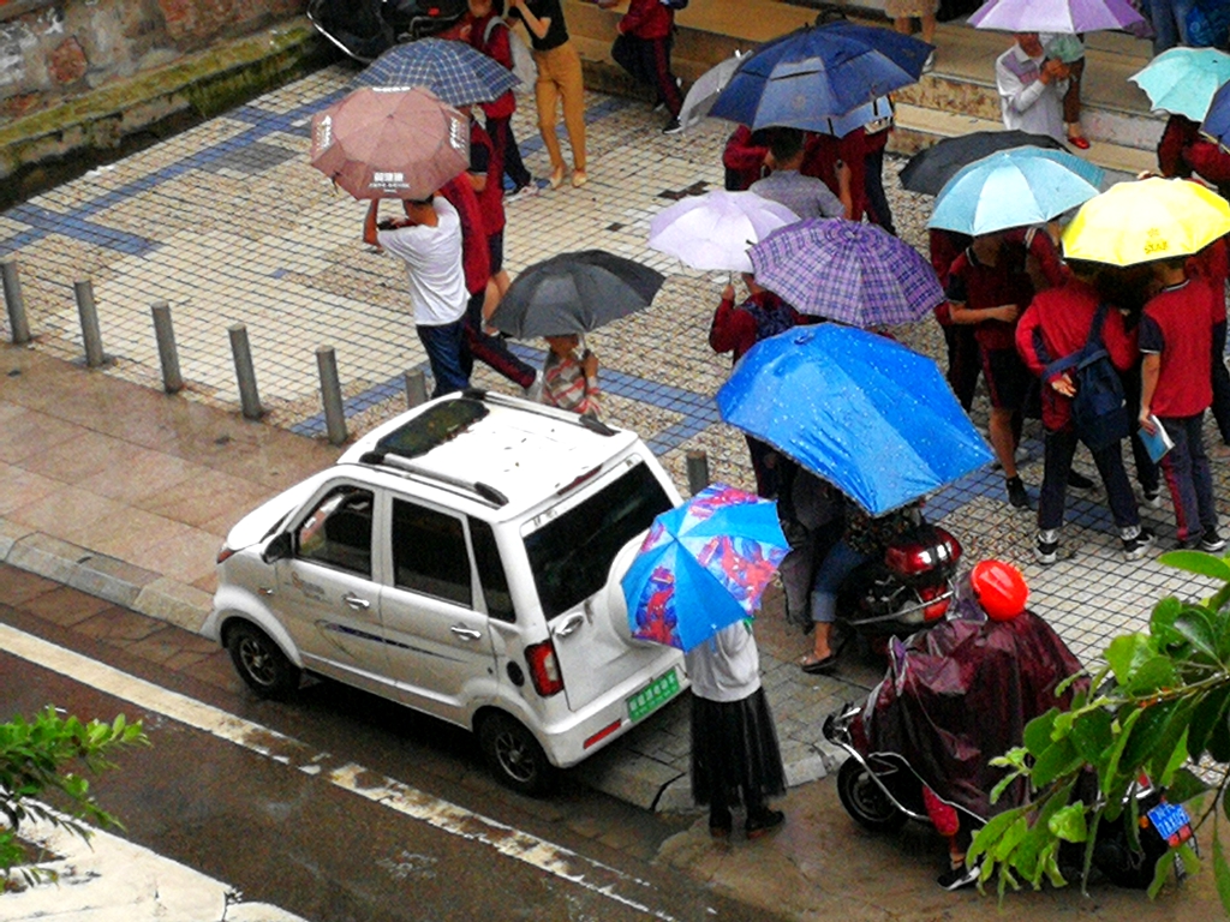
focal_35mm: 114
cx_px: 615
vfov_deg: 13.0
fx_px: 4051
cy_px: 461
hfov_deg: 17.3
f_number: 2.2
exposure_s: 1/108
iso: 50
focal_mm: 3.95
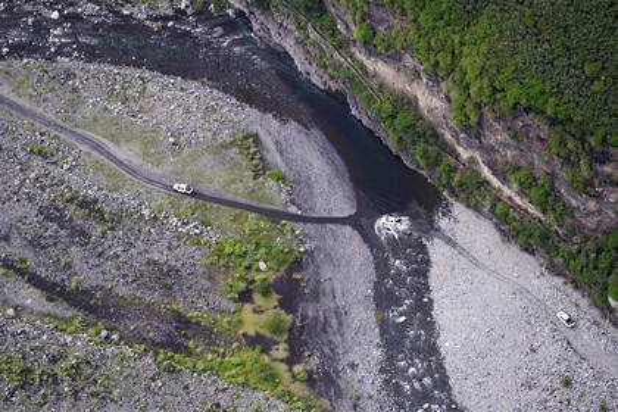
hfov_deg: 11.7
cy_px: 206
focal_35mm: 175
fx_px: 3004
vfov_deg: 7.8
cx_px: 309
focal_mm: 175
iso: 800
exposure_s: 1/1250
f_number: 3.5
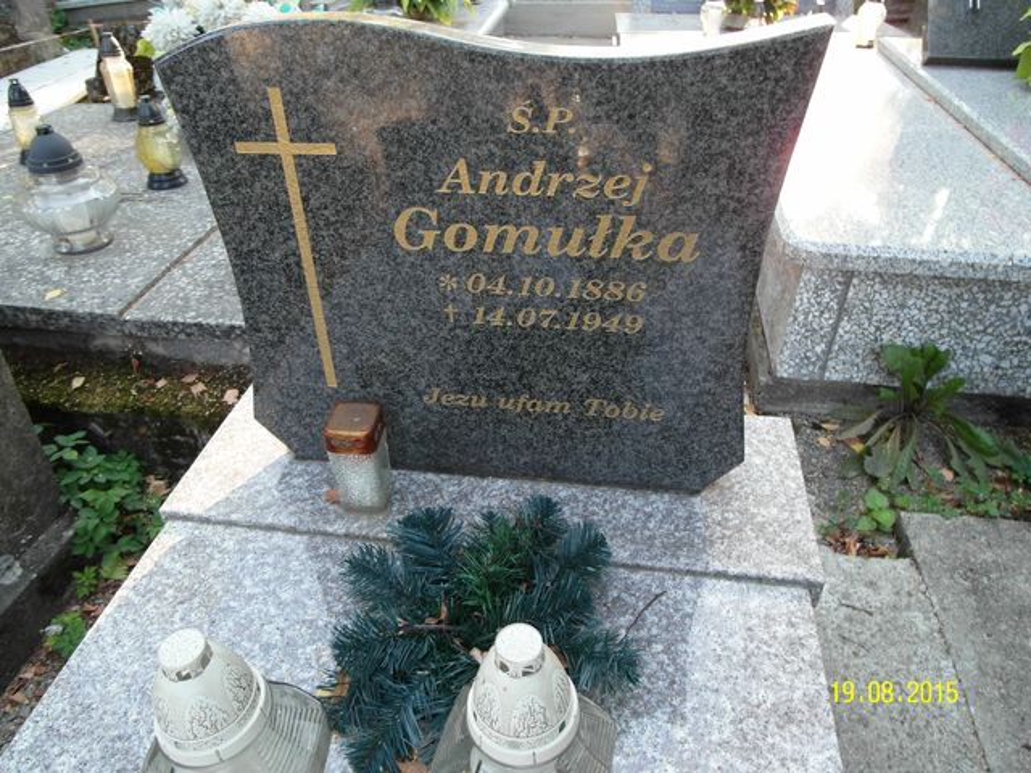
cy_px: 386
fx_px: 715
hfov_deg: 71.6
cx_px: 516
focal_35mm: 24
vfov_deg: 56.8
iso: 100
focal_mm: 5.2
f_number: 2.8
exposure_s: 1/45
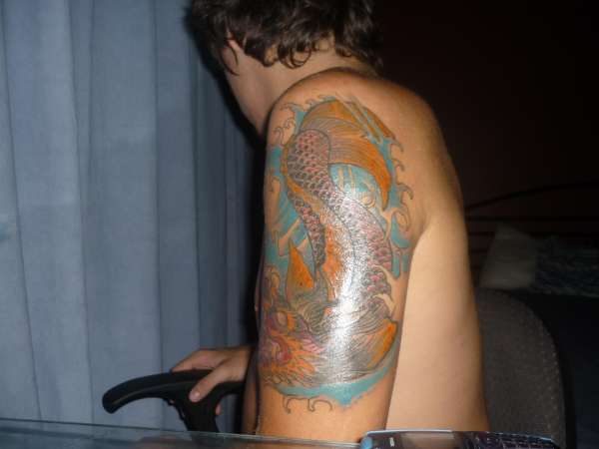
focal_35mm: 33
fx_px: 571
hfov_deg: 55.4
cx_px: 300
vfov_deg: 42.9
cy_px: 224
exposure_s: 1/30
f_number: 2.8
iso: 100
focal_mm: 5.5
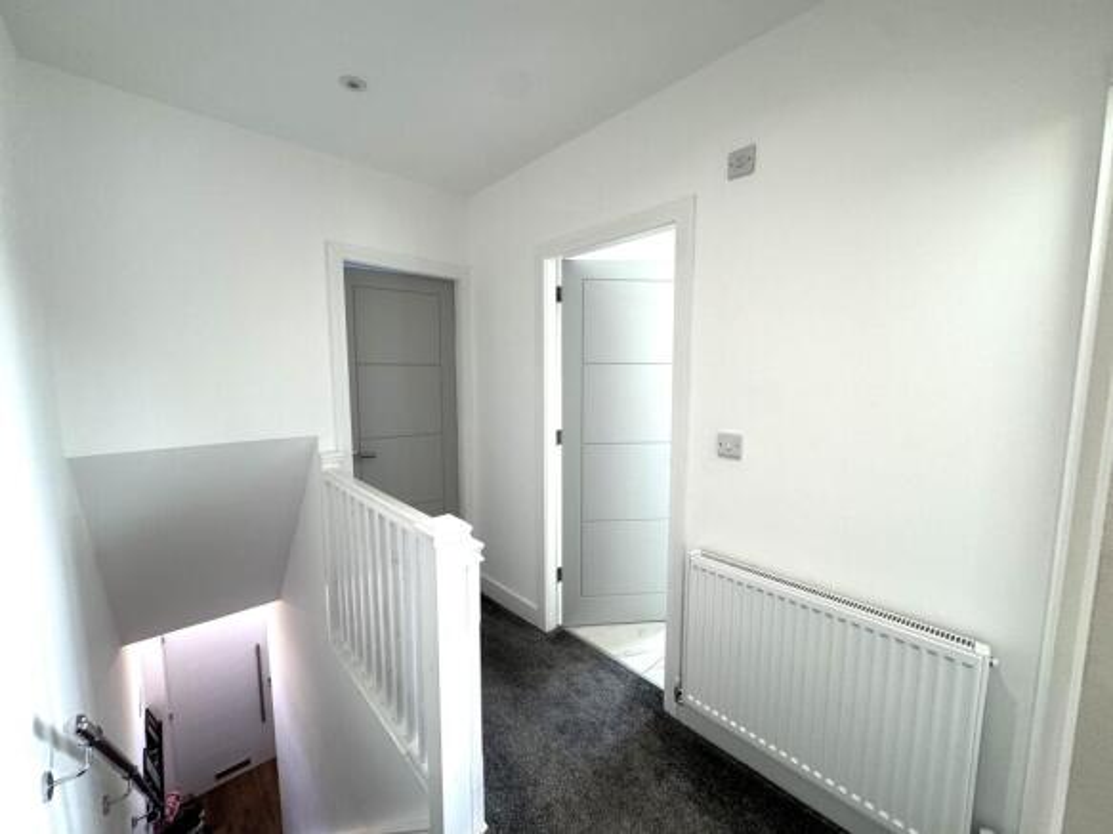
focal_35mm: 14
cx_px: 556
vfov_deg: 85.7
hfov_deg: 102.1
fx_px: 450
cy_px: 417
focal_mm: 2.22
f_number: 2.2
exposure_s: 1/100
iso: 125
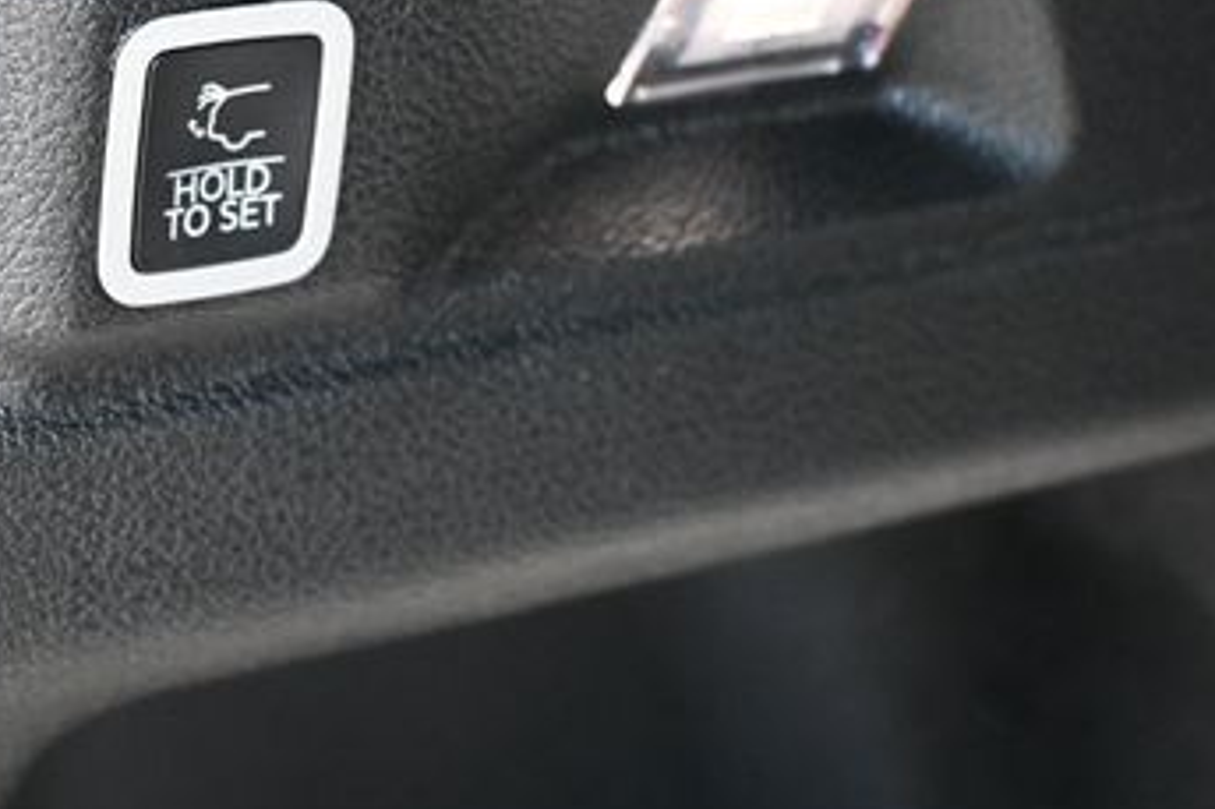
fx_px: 2730
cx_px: 177
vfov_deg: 16.8
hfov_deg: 24.5
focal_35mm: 81
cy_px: 314
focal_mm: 29
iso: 2000
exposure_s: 1/125
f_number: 4.8
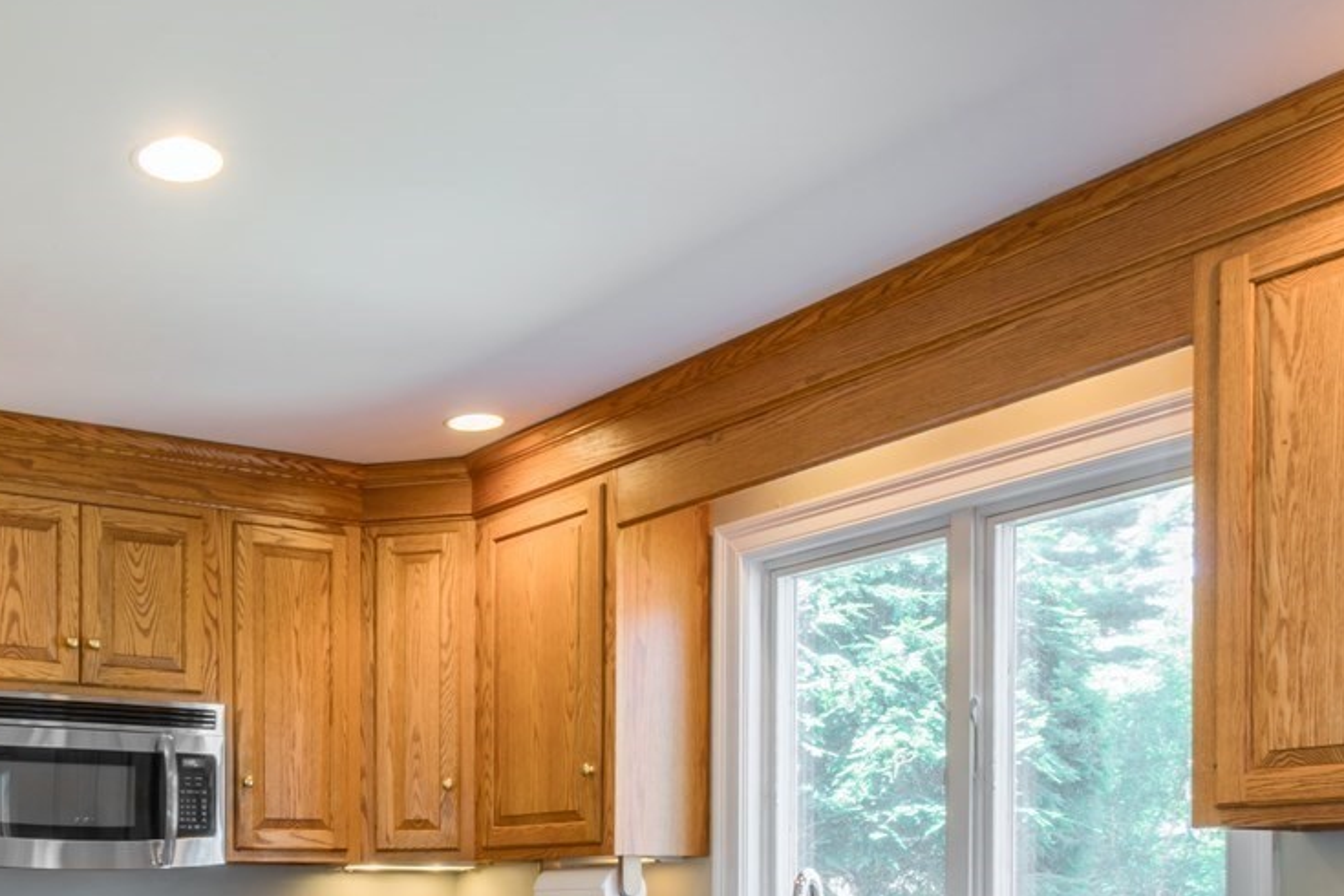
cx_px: 4
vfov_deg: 31.7
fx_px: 1456
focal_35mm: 39
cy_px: 888
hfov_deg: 42.8
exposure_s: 1.3
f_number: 16
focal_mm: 14
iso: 100
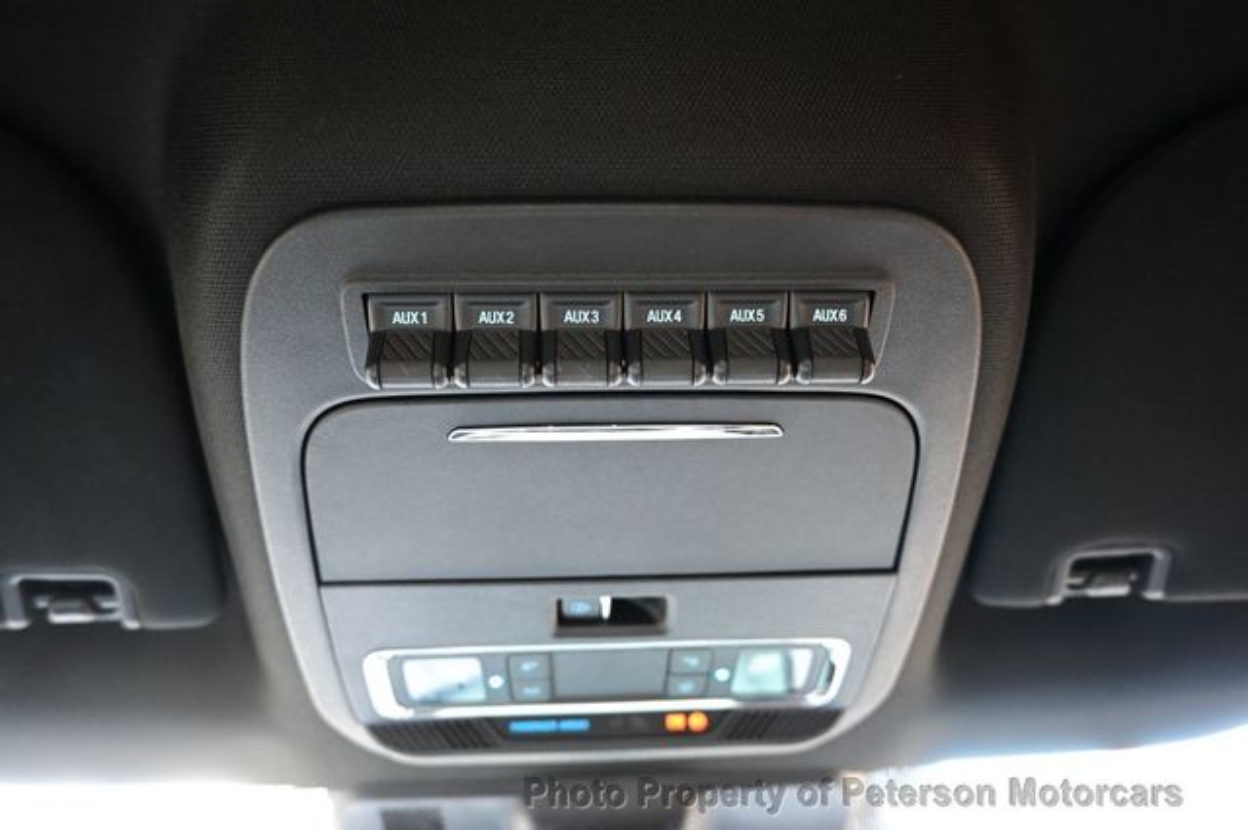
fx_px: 832
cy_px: 415
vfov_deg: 53.1
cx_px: 624
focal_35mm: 24
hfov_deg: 73.8
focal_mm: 16
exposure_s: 1/25
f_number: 3.5
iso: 1800
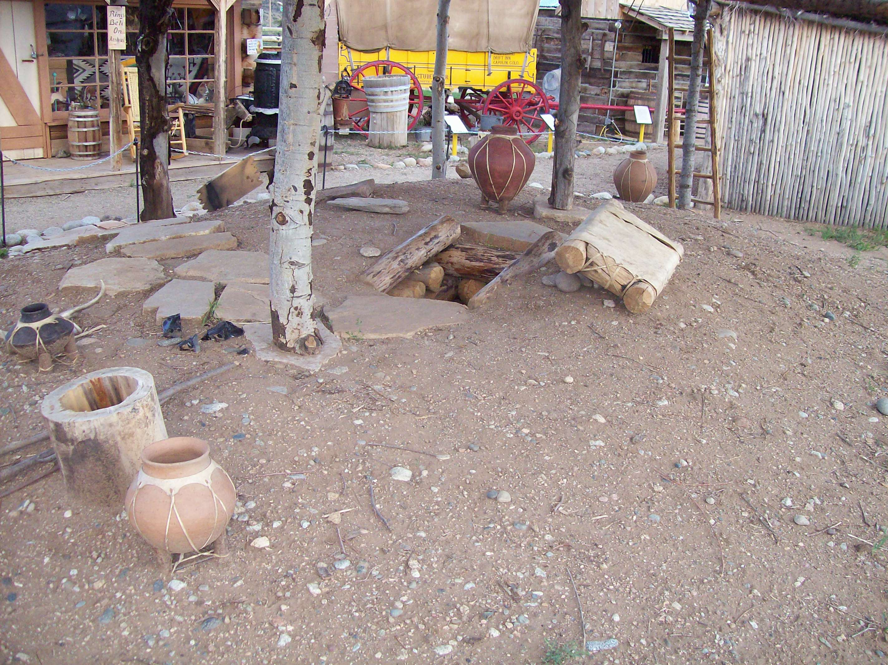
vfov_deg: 39.6
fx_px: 923
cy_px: 332
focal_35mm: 36
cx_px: 444
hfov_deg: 51.4
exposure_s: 1/78.1
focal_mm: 6
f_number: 2.7
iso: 140
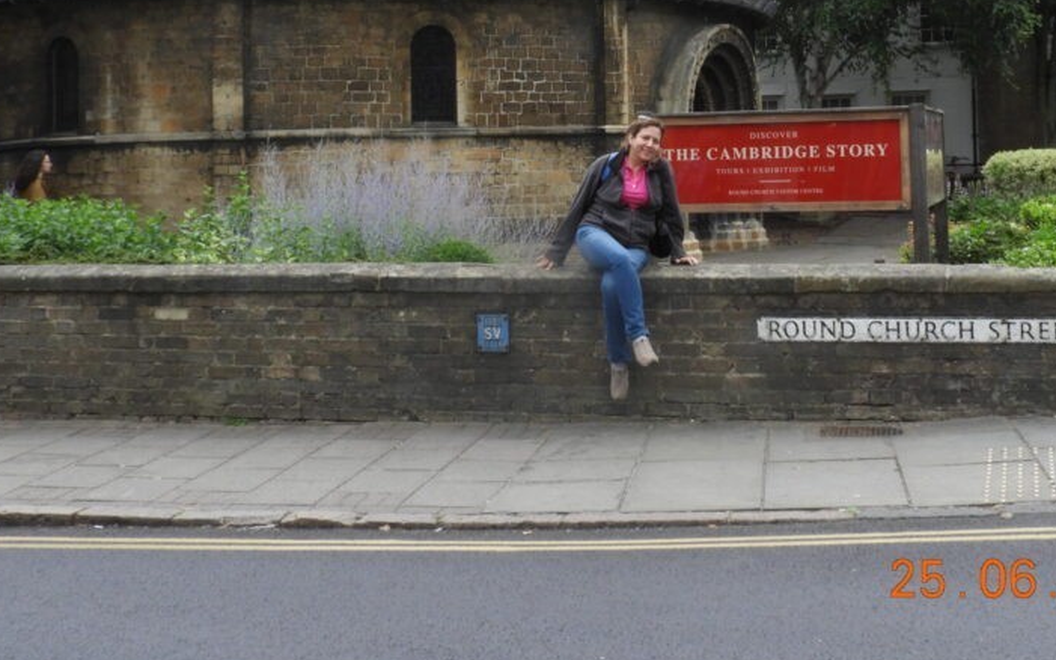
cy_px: 96
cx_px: 625
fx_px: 1410
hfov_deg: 40.9
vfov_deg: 25.7
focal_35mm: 49
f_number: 8
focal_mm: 5.4
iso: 100
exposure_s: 1/60
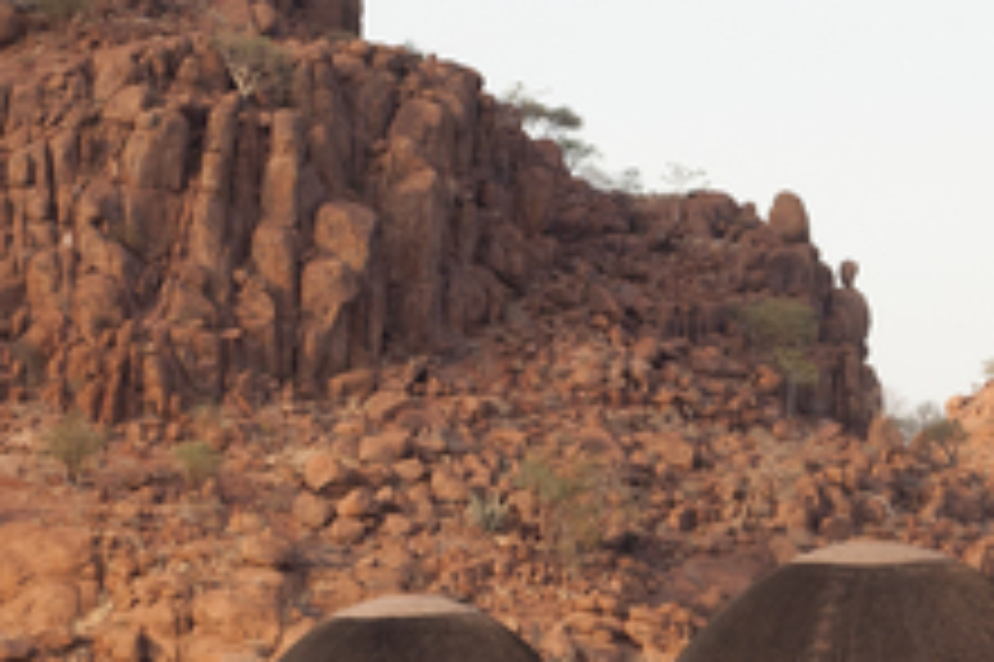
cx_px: 1070
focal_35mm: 403
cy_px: 525
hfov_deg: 5.1
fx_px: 11119
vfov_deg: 3.4
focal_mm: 105
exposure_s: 1/500
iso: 500
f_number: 11
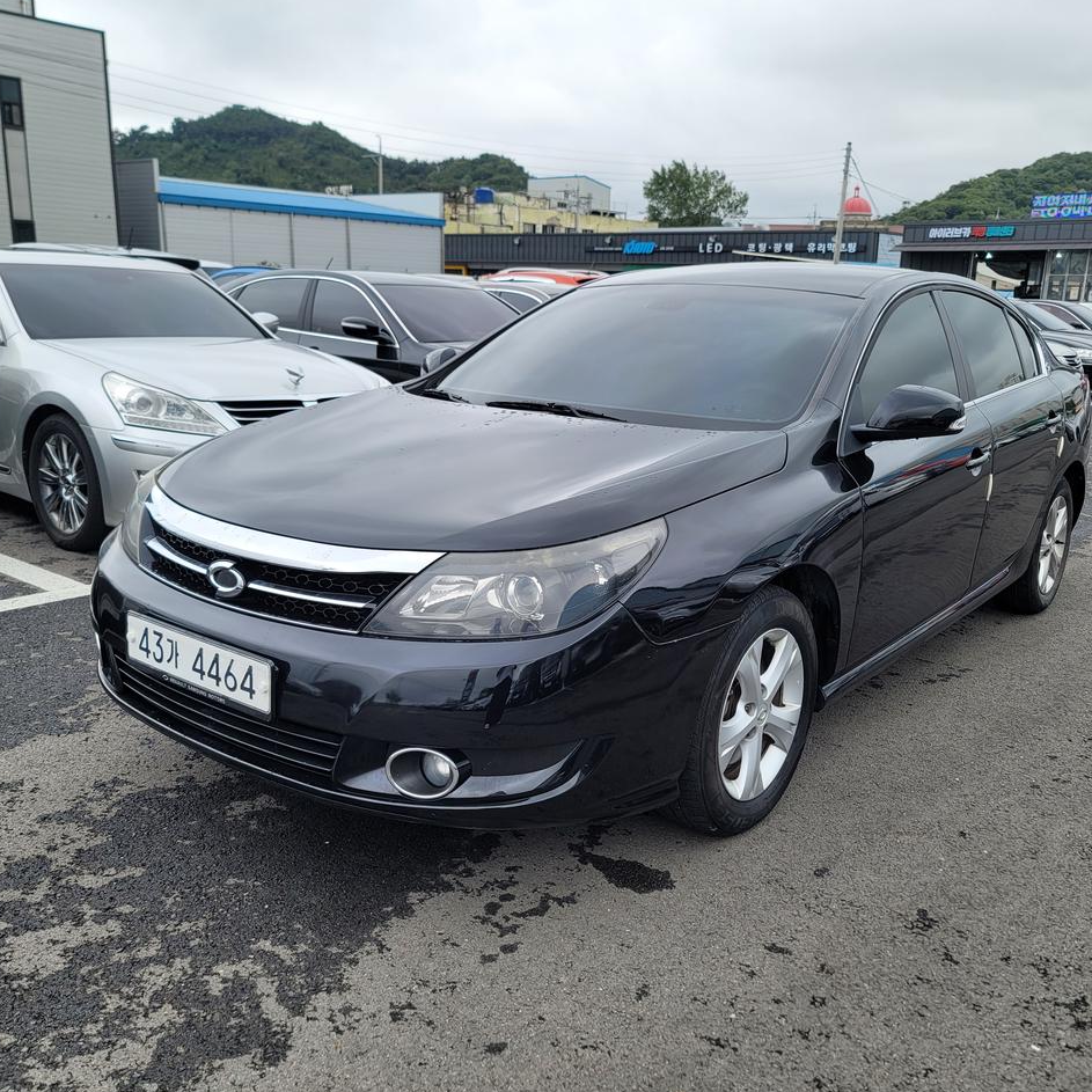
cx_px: 556
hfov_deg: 54.0
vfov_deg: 54.0
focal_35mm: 30
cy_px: 549
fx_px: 1071
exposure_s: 1/385
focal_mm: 7
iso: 20
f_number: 1.8
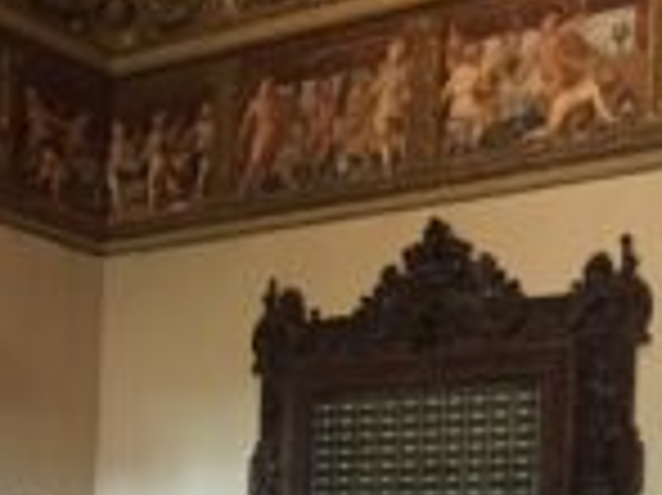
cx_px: 383
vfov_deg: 18.0
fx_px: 1510
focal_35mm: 79
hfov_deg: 24.7
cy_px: 540
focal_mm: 4.15
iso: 320
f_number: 2.2
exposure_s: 1/17
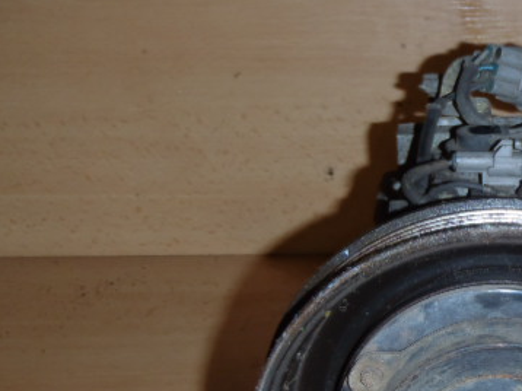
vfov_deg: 21.2
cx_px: 465
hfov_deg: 27.6
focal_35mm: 68
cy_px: 336
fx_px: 1025
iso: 100
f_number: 4.6
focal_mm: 6.83
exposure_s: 1/40
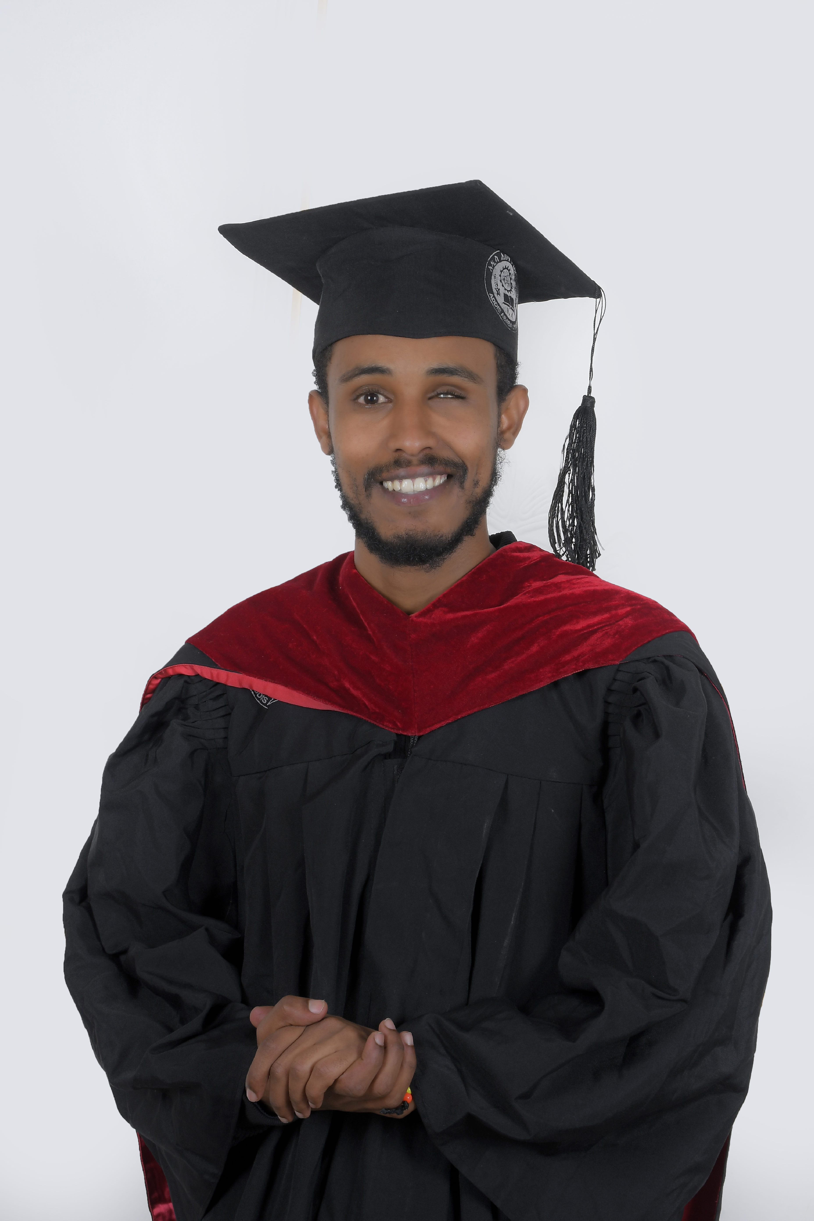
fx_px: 2544
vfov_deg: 27.0
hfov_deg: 18.2
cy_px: 610
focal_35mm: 75
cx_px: 407
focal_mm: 50
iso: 200
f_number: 13
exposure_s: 1/125
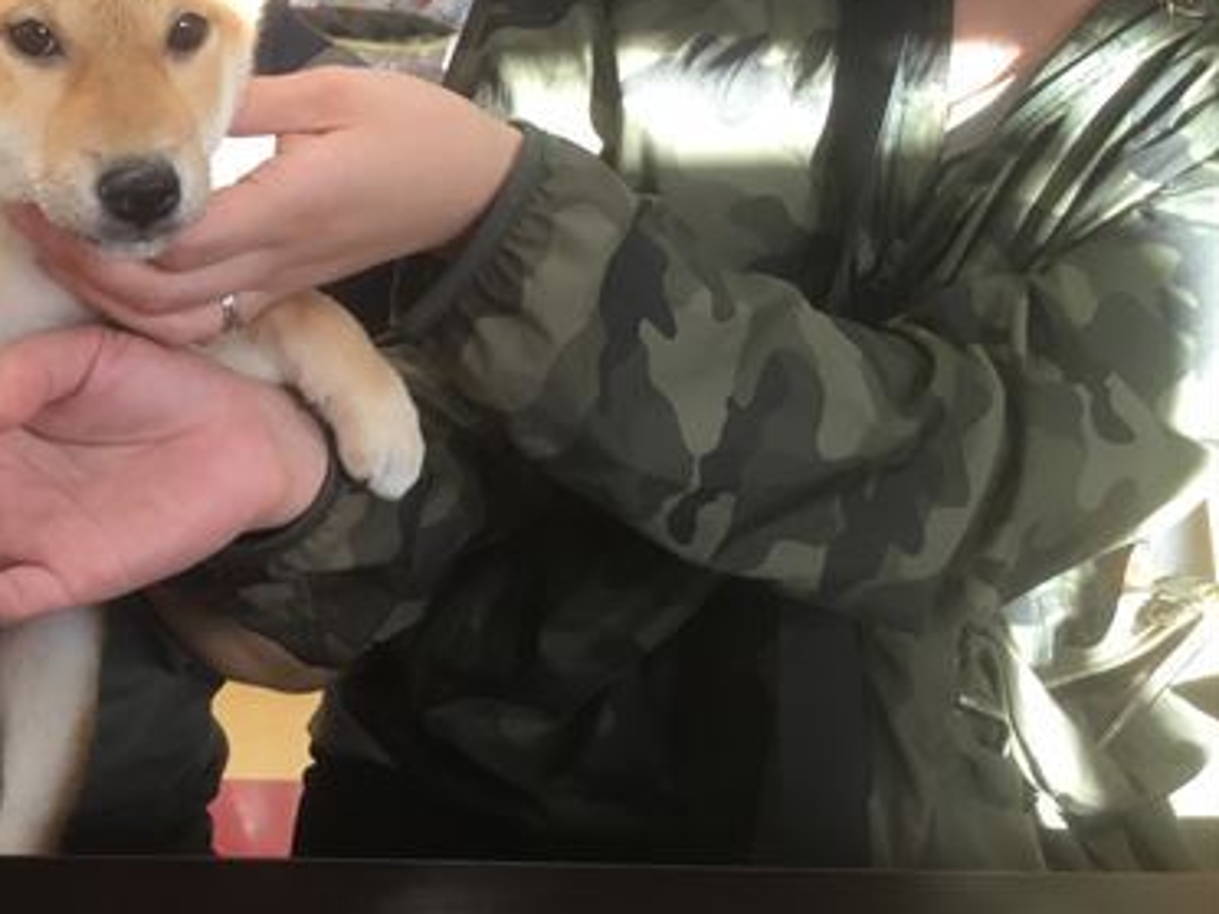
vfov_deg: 29.1
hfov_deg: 36.9
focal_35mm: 50
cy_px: 400
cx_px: 246
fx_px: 1761
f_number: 2.4
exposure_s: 1/40
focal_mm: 3.3
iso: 25
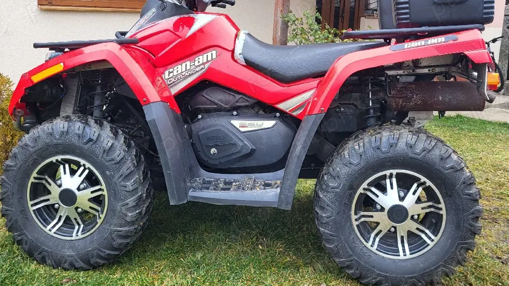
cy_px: 115
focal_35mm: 29
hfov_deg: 66.1
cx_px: 250
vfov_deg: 40.0
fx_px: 391
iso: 40
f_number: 1.8
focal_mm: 5.4
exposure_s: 1/109
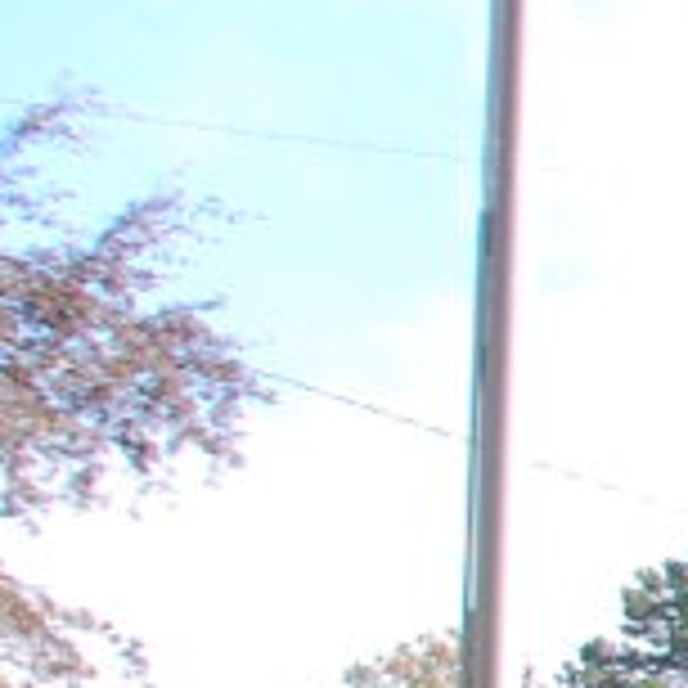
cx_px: 2860
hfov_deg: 7.2
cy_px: 785
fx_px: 3845
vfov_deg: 10.1
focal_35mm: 171
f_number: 7.1
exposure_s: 1/200
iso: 200
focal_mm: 16
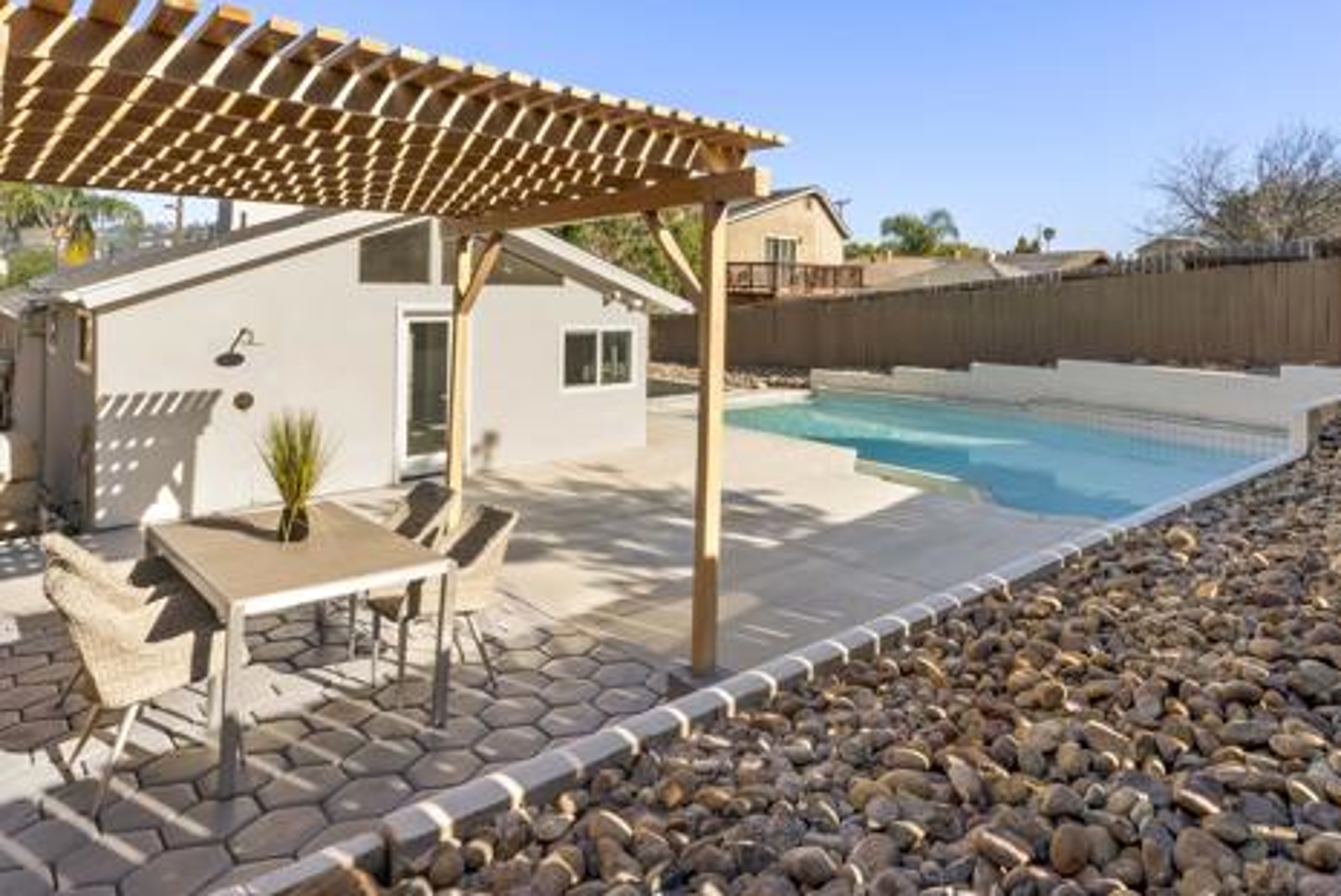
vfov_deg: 56.0
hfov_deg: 77.9
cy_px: 291
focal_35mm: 22
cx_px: 784
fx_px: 820
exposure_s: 1/60
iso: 500
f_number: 22
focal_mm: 16
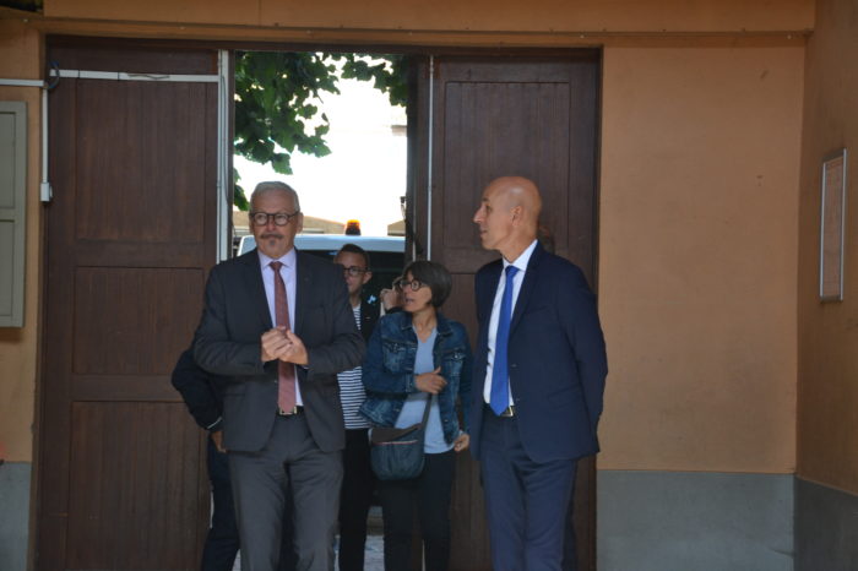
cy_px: 286
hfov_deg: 20.6
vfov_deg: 13.8
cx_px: 429
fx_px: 2358
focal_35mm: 99
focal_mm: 66
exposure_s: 1/200
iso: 400
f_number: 5.3
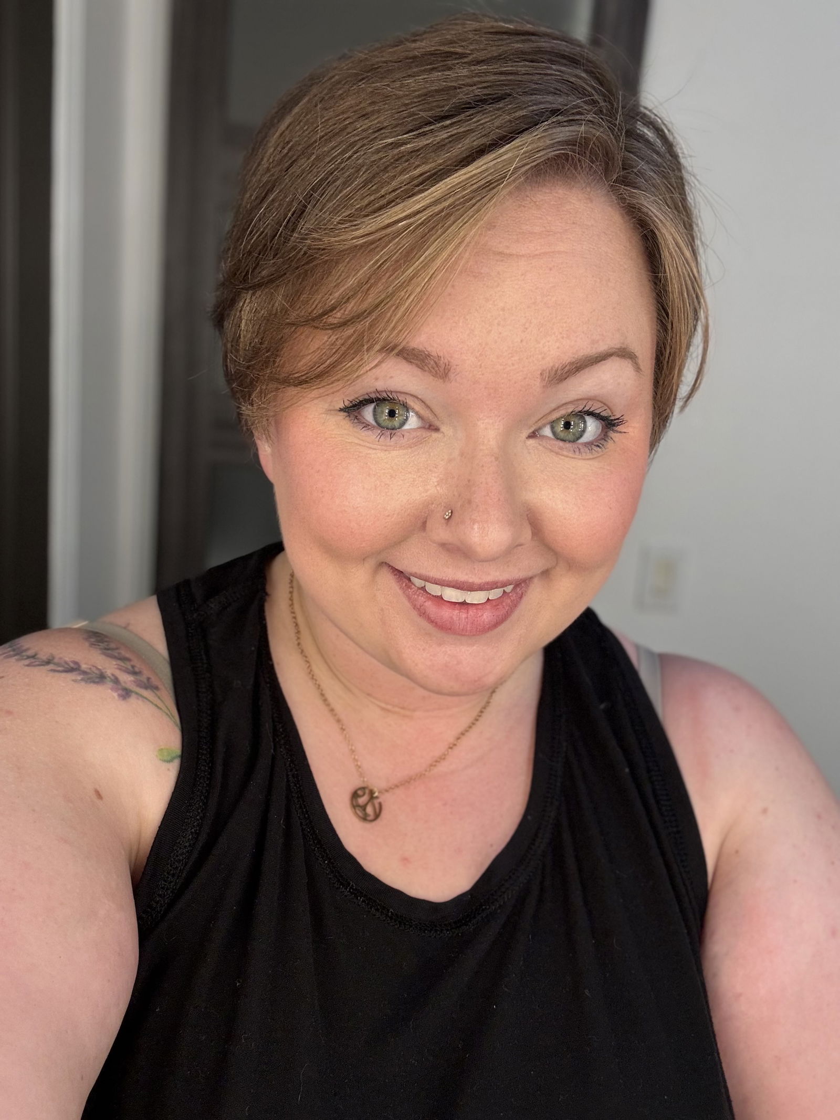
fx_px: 971
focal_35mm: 30
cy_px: 560
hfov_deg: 46.8
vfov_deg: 60.0
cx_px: 420
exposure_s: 1/120
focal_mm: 2.69
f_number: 1.9
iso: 50
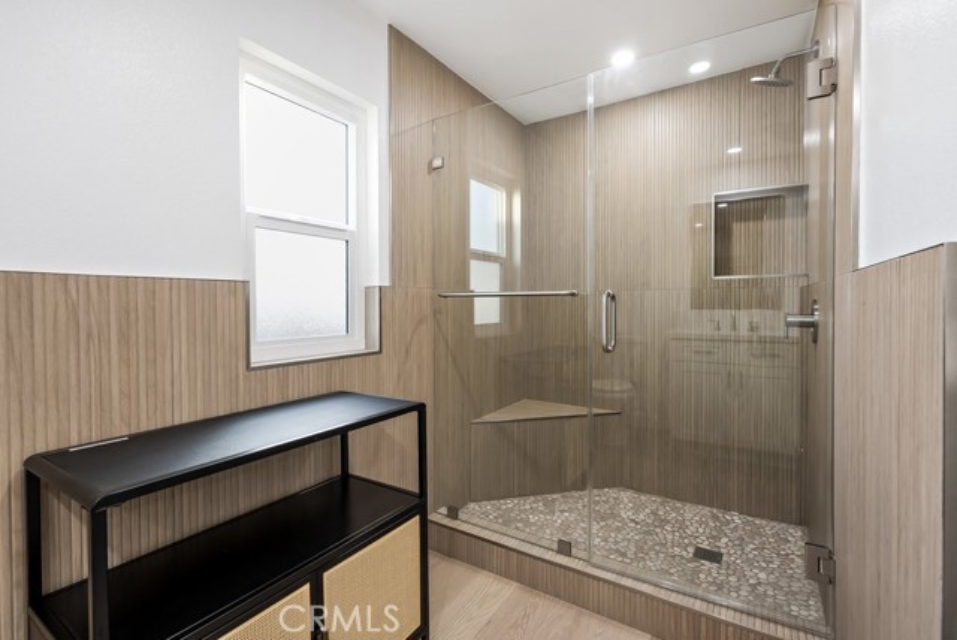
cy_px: 320
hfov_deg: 96.7
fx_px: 426
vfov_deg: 73.9
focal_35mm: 16
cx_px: 478
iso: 320
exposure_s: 1/4
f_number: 8
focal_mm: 16
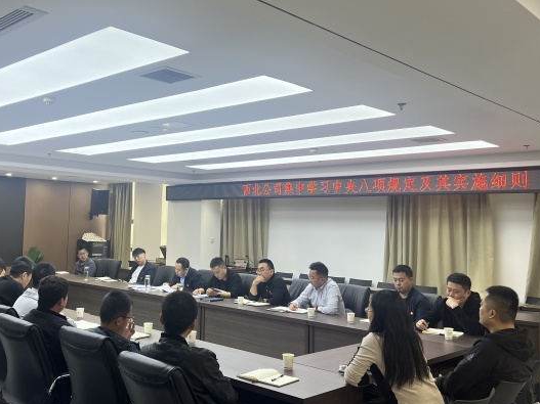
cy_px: 188
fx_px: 577
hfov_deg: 49.6
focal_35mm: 37
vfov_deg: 38.6
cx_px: 199
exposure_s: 1/120
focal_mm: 5.7
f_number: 1.5
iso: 100
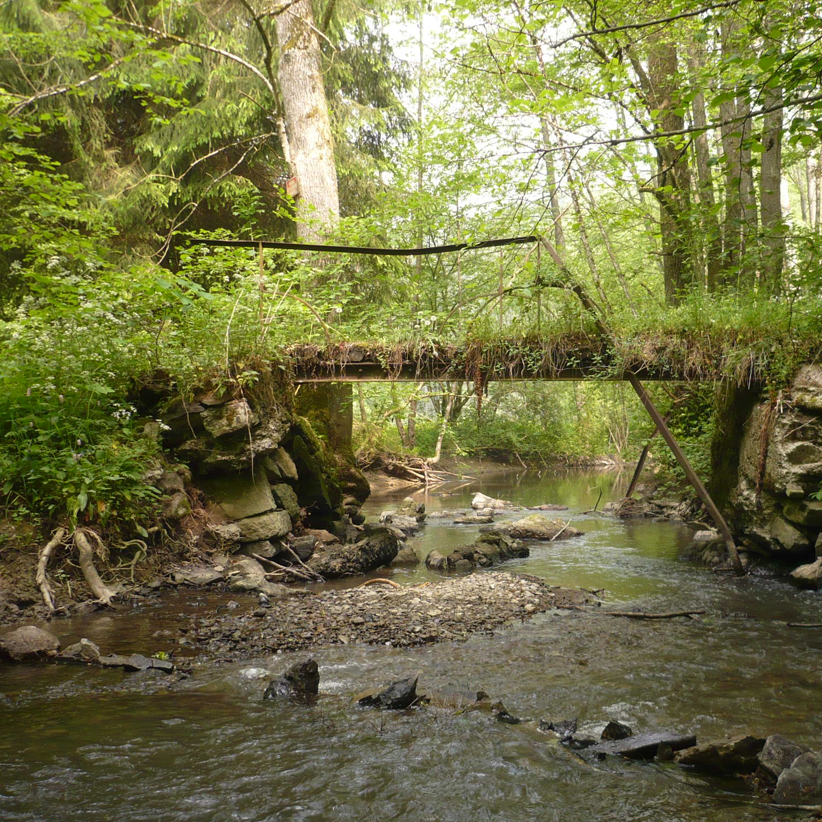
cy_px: 409
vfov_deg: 40.0
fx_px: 1128
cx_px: 511
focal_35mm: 42
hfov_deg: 39.8
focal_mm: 5.8
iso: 100
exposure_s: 1/100
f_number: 2.8
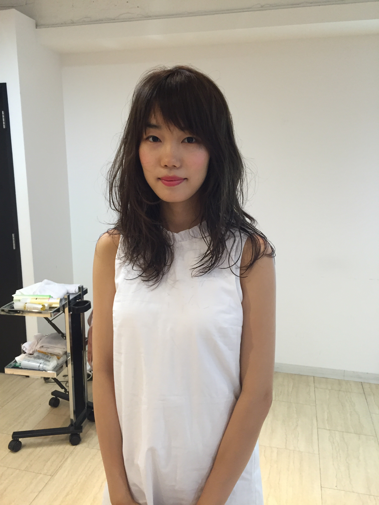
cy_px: 252
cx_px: 190
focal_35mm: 29
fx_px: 423
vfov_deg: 61.7
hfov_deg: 48.2
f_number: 2.2
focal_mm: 4.15
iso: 125
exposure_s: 1/30
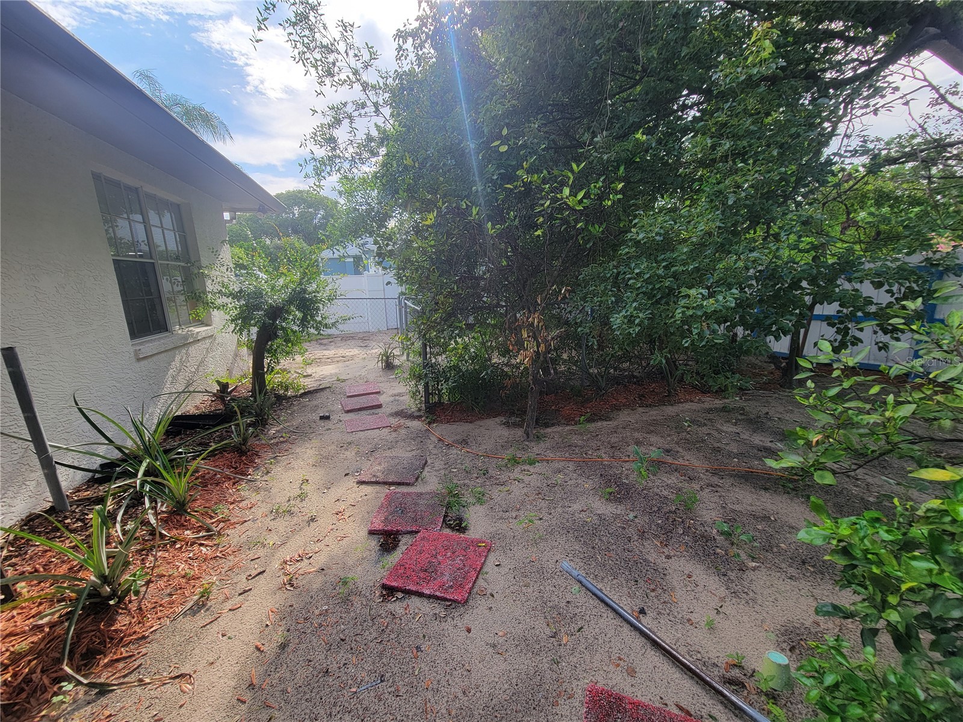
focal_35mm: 13
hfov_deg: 106.2
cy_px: 361
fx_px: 362
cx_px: 482
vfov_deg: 89.9
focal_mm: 2.2
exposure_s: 1/283
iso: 50
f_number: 2.2
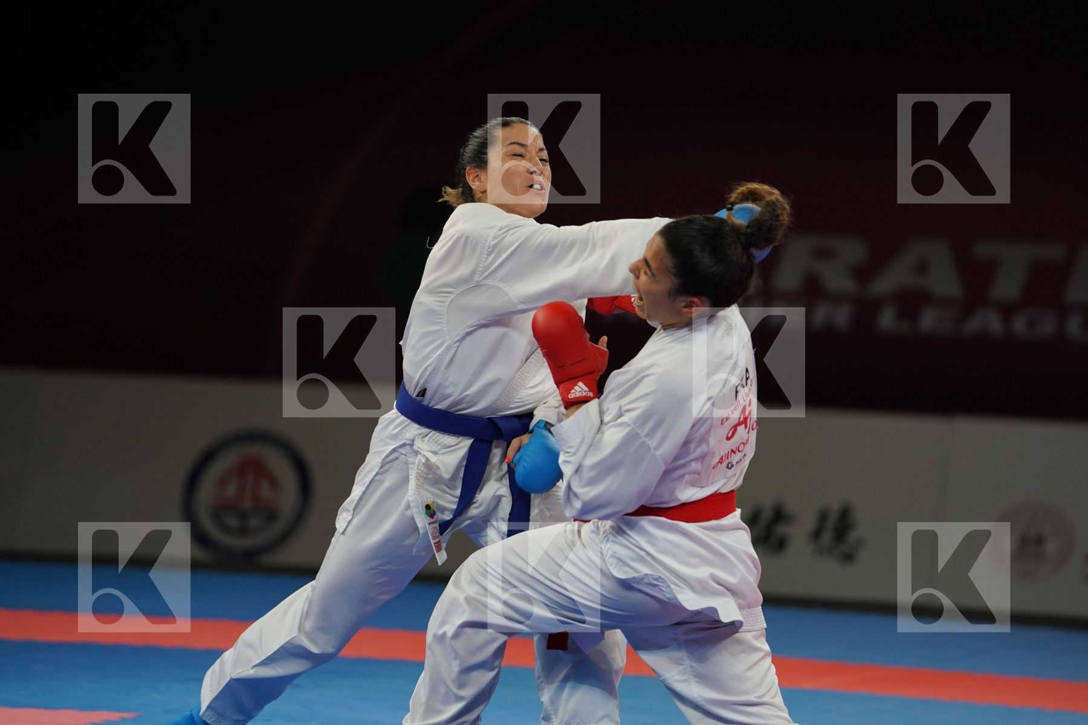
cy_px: 362
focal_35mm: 200
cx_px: 544
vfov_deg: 6.9
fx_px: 6044
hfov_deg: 10.3
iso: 1000
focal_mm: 200
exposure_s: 1/1000
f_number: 2.8
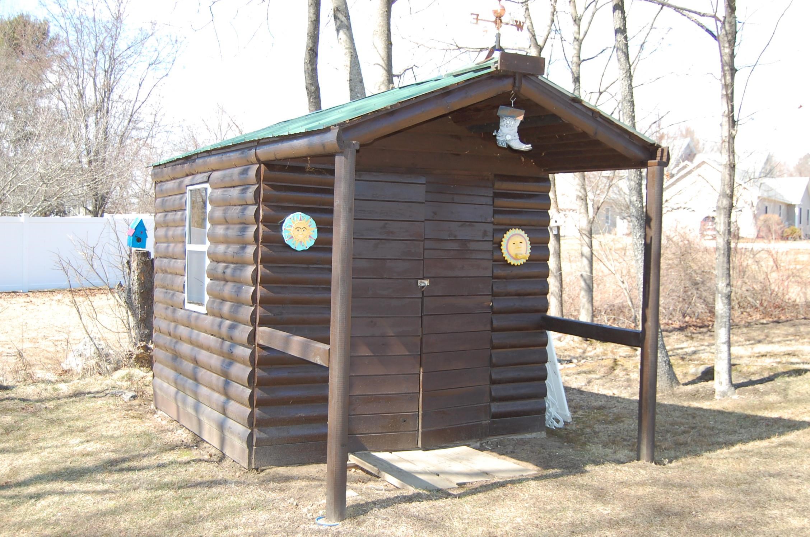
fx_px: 876
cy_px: 268
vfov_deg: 34.1
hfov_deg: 49.6
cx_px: 405
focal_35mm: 39
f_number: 4.2
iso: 400
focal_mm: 26
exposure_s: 1/500
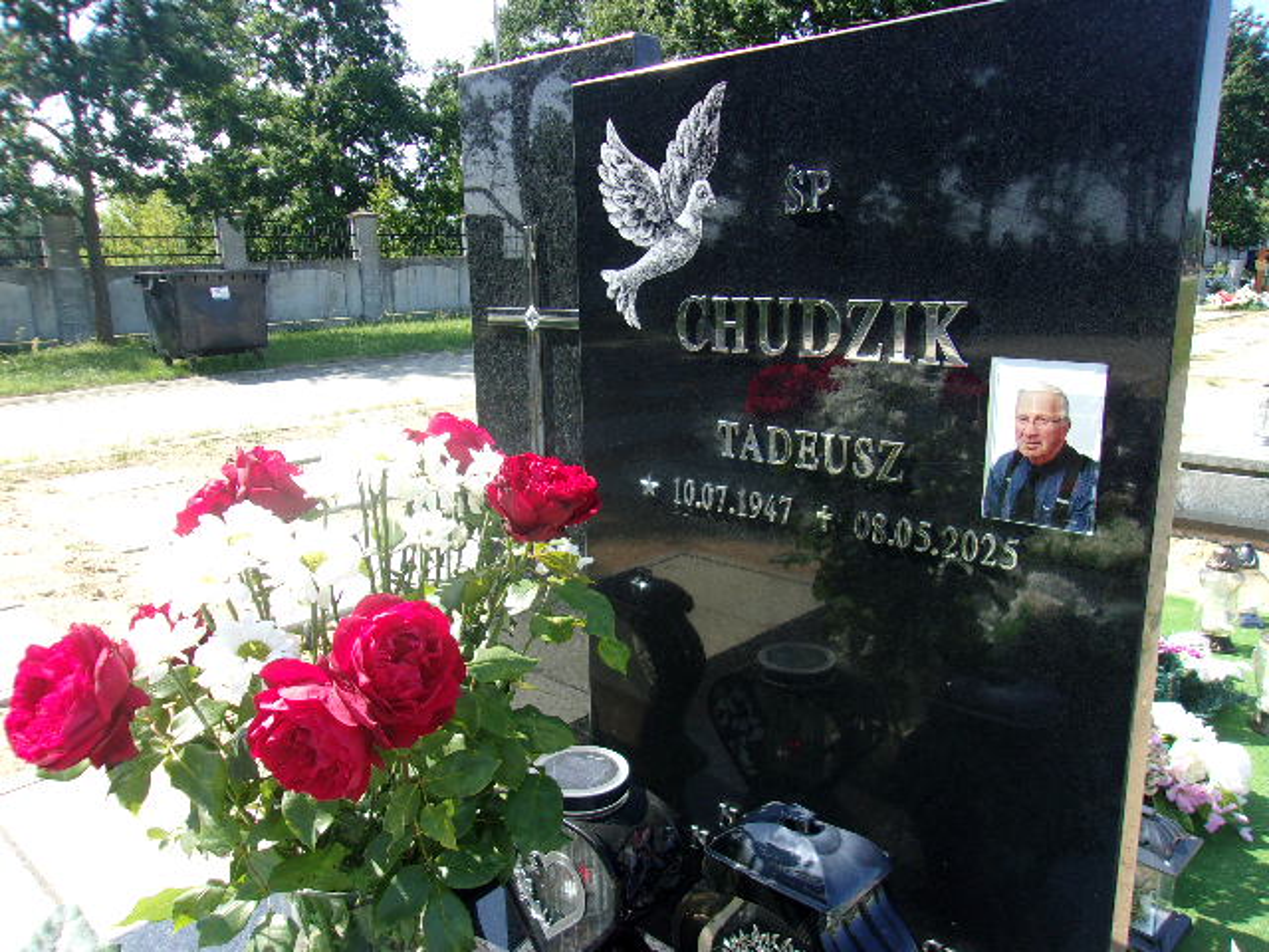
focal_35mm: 27
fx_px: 990
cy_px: 476
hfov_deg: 65.3
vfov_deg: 51.4
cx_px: 634
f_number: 3
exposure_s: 1/350
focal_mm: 4.9
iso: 80
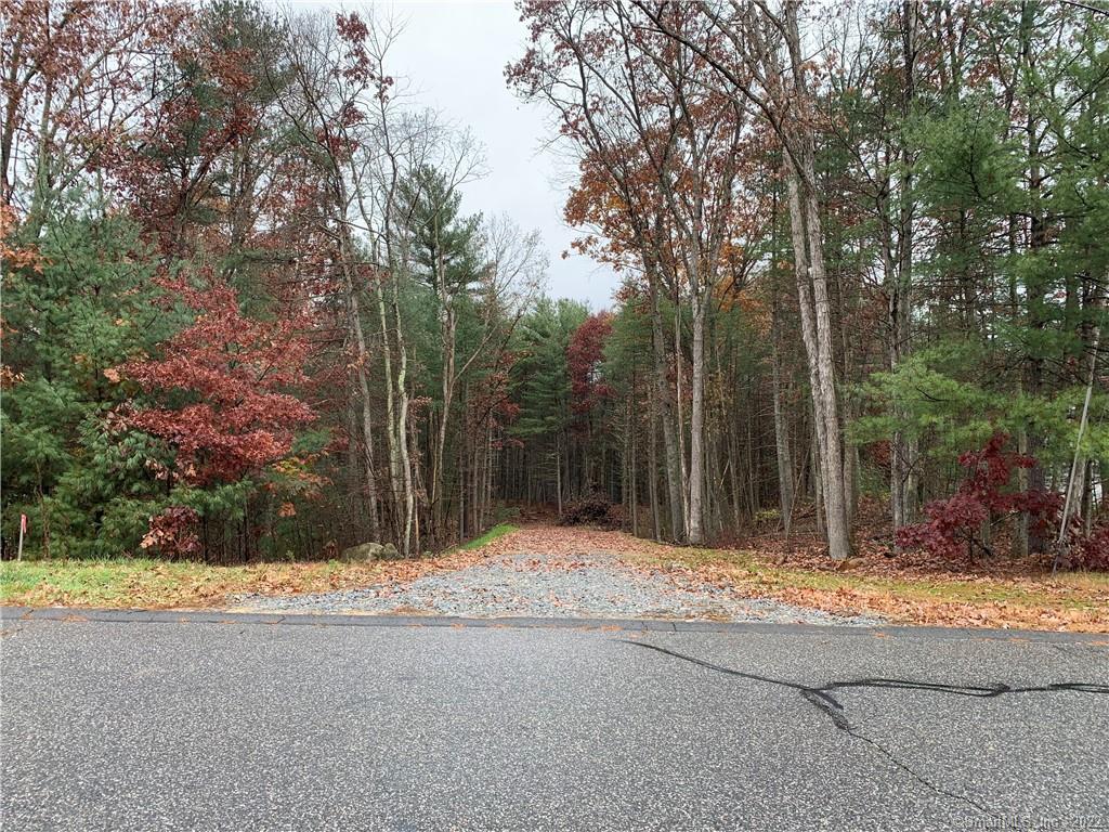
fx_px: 833
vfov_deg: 53.1
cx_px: 554
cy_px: 416
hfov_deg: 67.3
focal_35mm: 26
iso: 25
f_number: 1.8
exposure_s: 1/520
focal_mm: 4.25
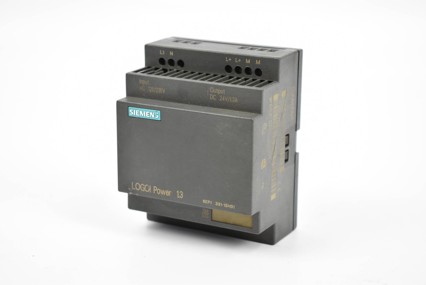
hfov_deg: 24.6
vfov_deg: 16.6
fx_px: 977
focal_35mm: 82
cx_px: 213
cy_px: 142
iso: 900
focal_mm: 55
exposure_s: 1/100
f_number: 5.6
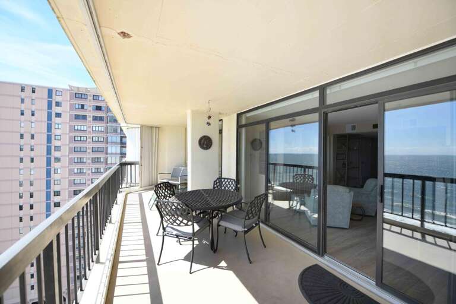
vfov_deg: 77.3
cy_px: 152
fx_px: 190
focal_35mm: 15
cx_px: 228
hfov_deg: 100.4
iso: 160
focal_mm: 15
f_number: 3.5
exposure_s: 1/800
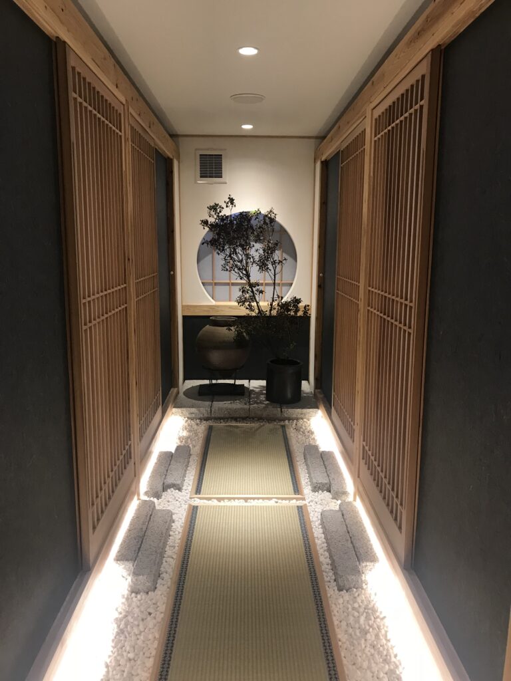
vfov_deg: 63.4
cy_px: 340
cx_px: 256
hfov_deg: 49.7
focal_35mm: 28
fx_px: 551
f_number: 1.8
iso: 40
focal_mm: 3.99
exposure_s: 1/17
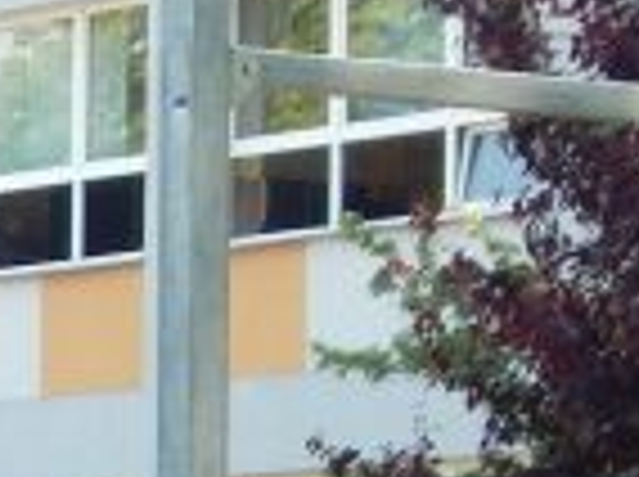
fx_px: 8109
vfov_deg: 3.3
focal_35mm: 440
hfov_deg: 4.3
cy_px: 1048
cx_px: -1390
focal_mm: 10.9
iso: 200
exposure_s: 1/250
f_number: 4
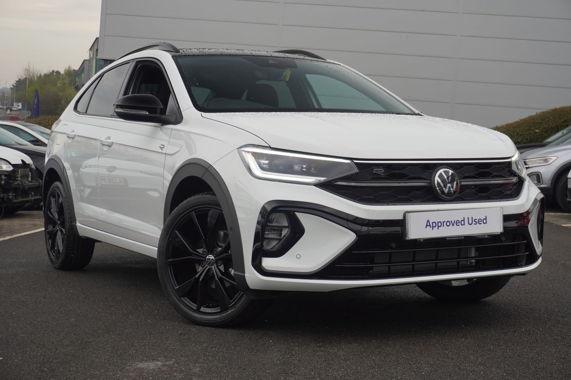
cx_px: 286
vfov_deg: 23.1
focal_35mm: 58
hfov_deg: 34.2
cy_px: 190
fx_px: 927
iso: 100
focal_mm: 39
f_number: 6.7
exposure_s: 1/90
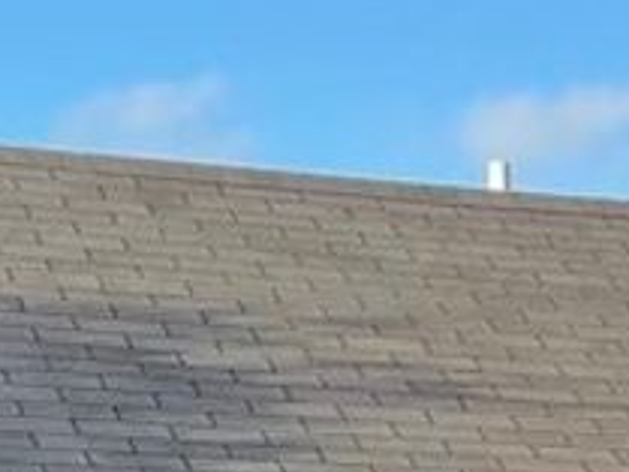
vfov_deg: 7.3
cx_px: 1252
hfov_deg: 9.3
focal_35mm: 199
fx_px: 3618
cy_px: 830
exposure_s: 1/1221
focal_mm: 4.2
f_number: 1.6
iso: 32
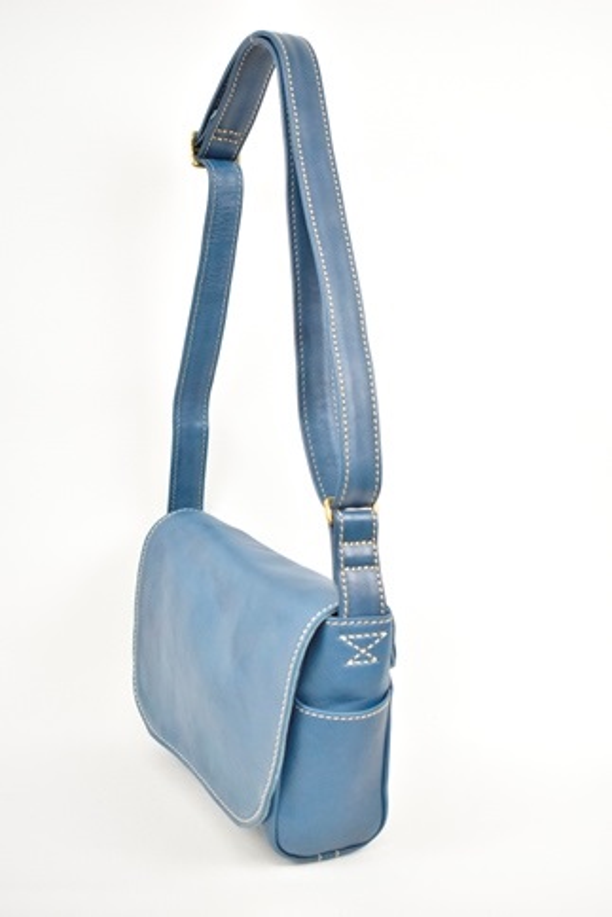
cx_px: 306
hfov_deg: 29.0
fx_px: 1185
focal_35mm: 46
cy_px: 458
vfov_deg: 42.3
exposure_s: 1/320
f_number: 5
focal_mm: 31
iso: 3200
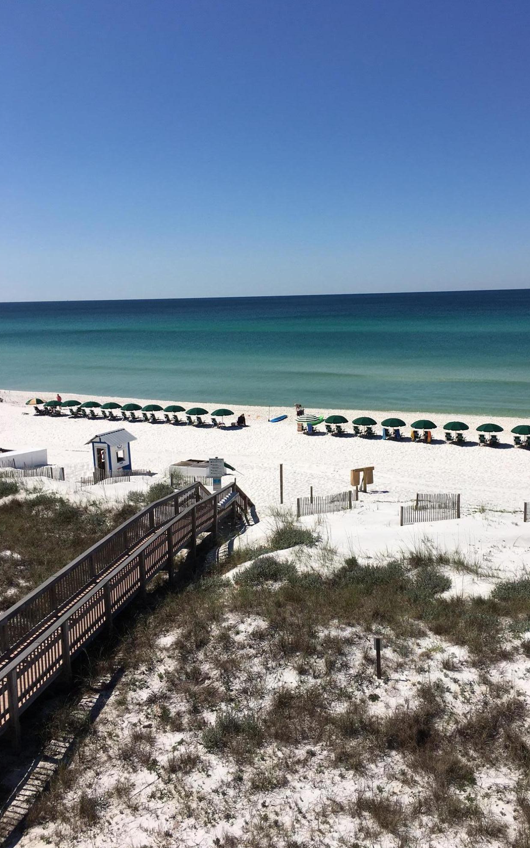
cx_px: 314
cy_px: 425
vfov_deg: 61.2
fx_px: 716
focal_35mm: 31
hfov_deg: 40.5
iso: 25
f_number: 2.2
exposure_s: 1/4049
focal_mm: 4.15
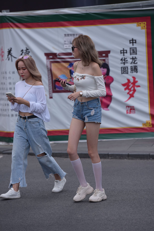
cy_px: 116
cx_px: 77
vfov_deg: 12.1
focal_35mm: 170
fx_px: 1090
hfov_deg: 8.1
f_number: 4
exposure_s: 1/800
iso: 160
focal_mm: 170
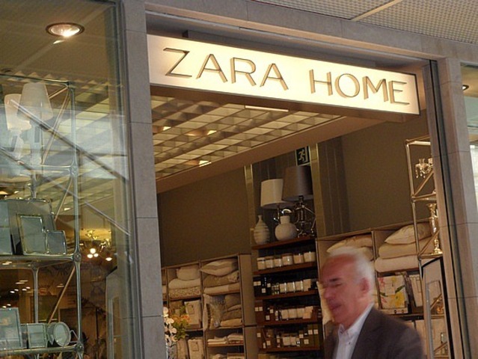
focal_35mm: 63
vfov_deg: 23.3
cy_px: 180
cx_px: 239
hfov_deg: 30.7
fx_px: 870
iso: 240
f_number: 5.6
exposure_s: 1/60
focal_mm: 11.2
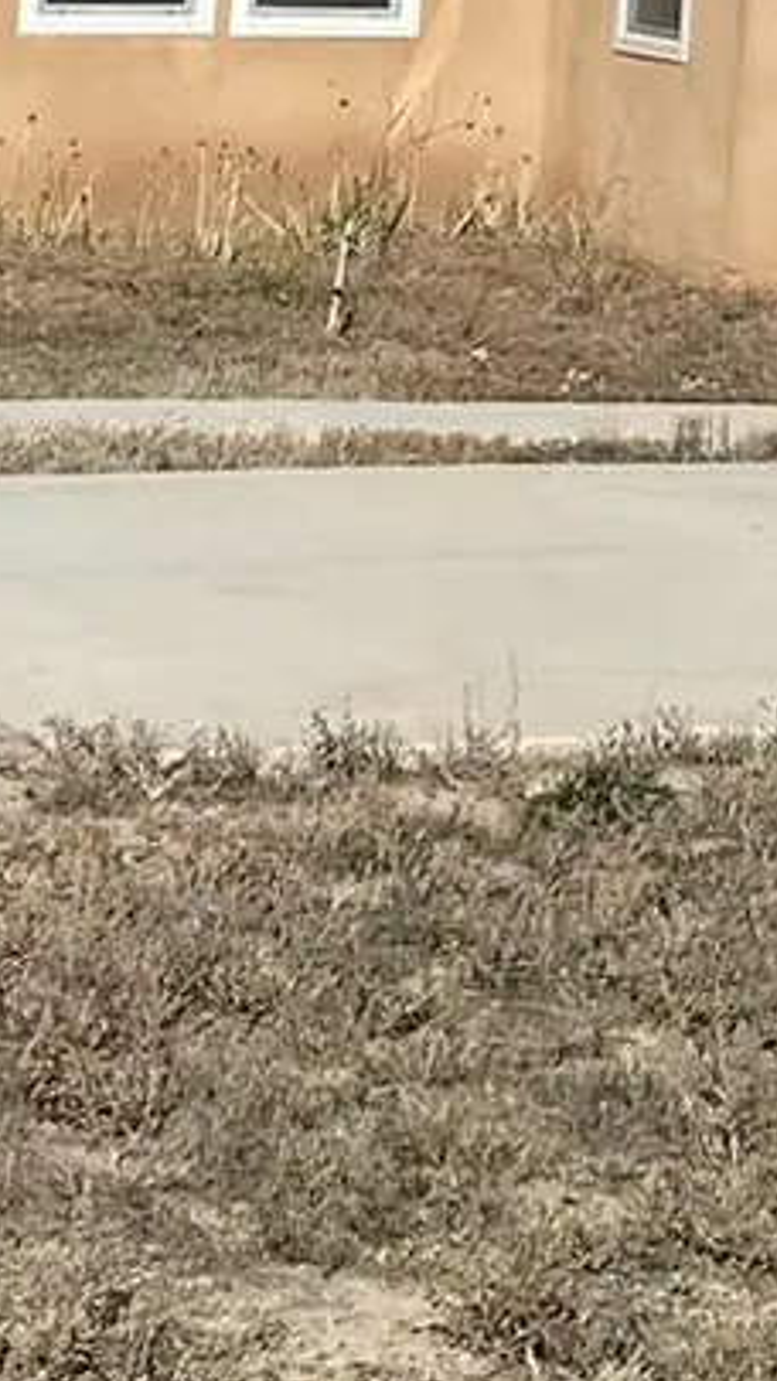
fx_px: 5125
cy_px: -733
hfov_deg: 8.5
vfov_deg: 14.3
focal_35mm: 140
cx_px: 1145
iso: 32
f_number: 1.8
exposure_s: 1/4444
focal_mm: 4.25
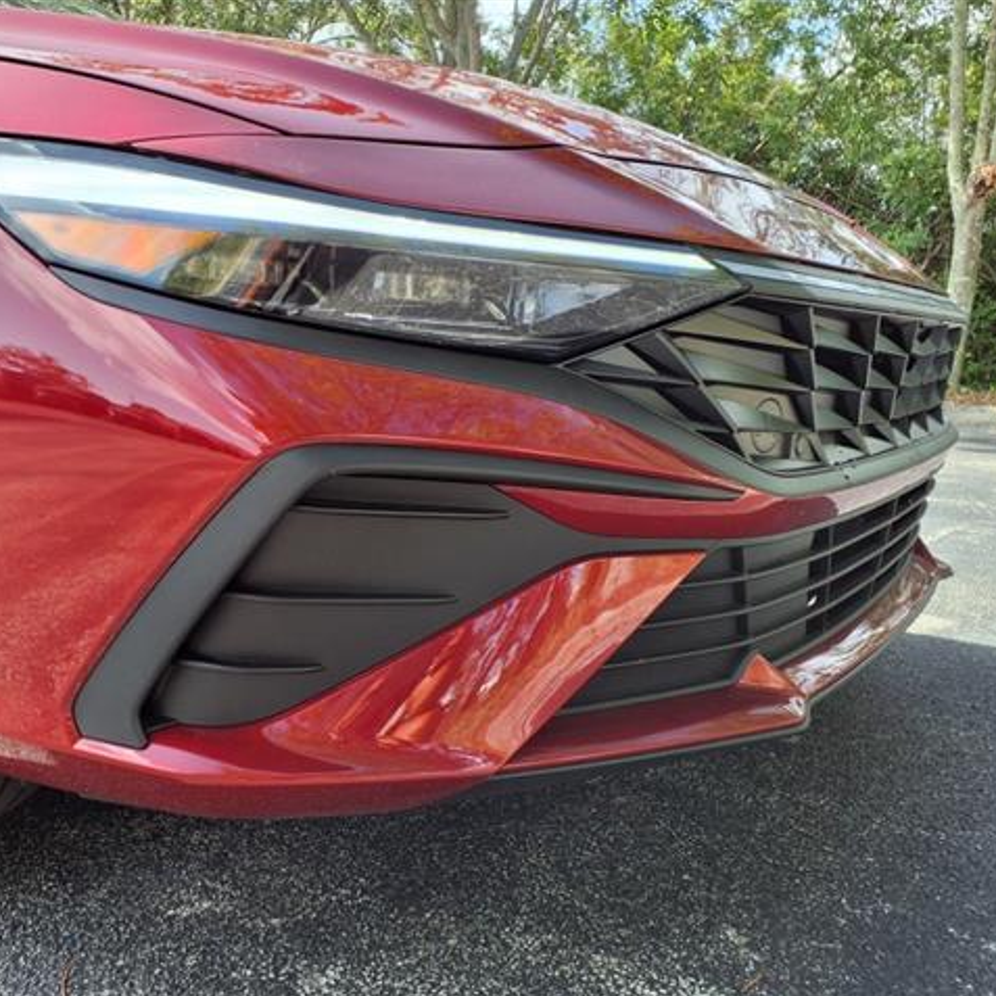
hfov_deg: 50.4
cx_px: 355
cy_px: 499
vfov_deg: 51.1
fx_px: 1042
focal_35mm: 32
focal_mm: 3.58
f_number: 1.9
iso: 40
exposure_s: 1/357
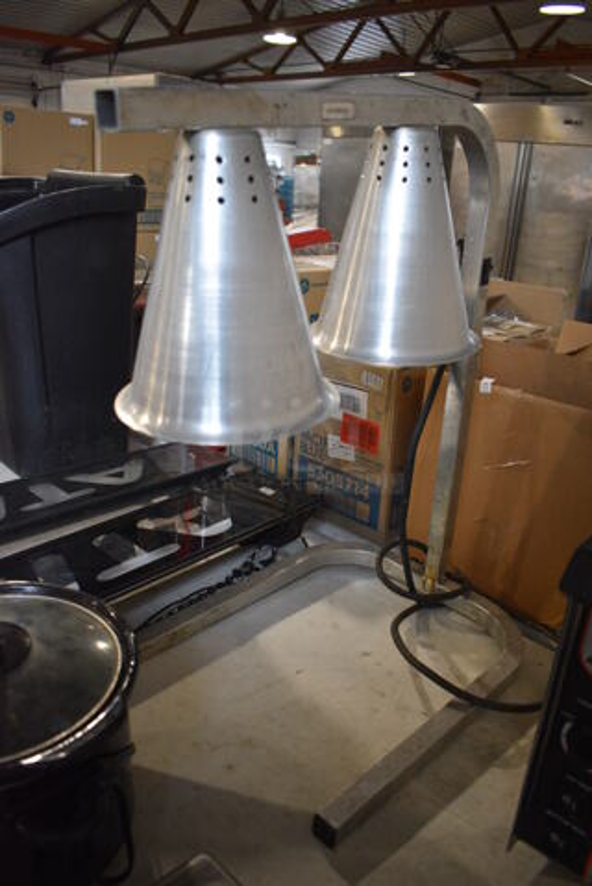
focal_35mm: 27
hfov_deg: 48.0
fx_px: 665
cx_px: 296
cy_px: 443
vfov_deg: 67.4
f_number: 3.5
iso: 1400
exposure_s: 1/125
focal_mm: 18
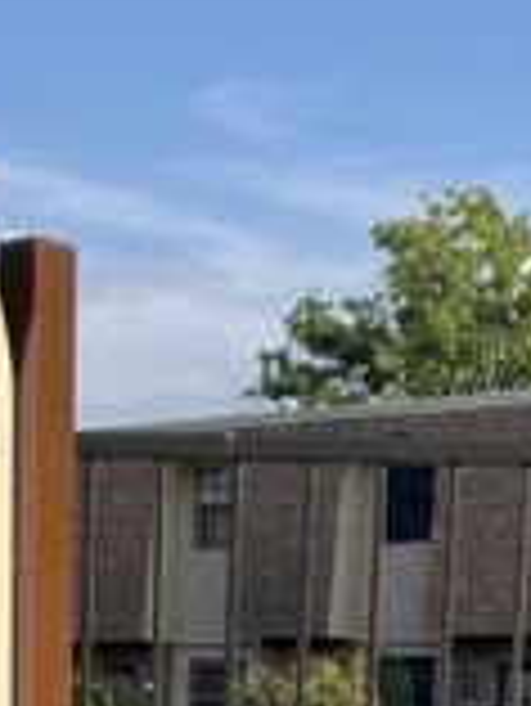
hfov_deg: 12.5
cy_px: 1212
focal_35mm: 119
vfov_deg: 14.8
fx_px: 2431
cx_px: 198
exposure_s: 1/607
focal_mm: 3.99
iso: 32
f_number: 1.8
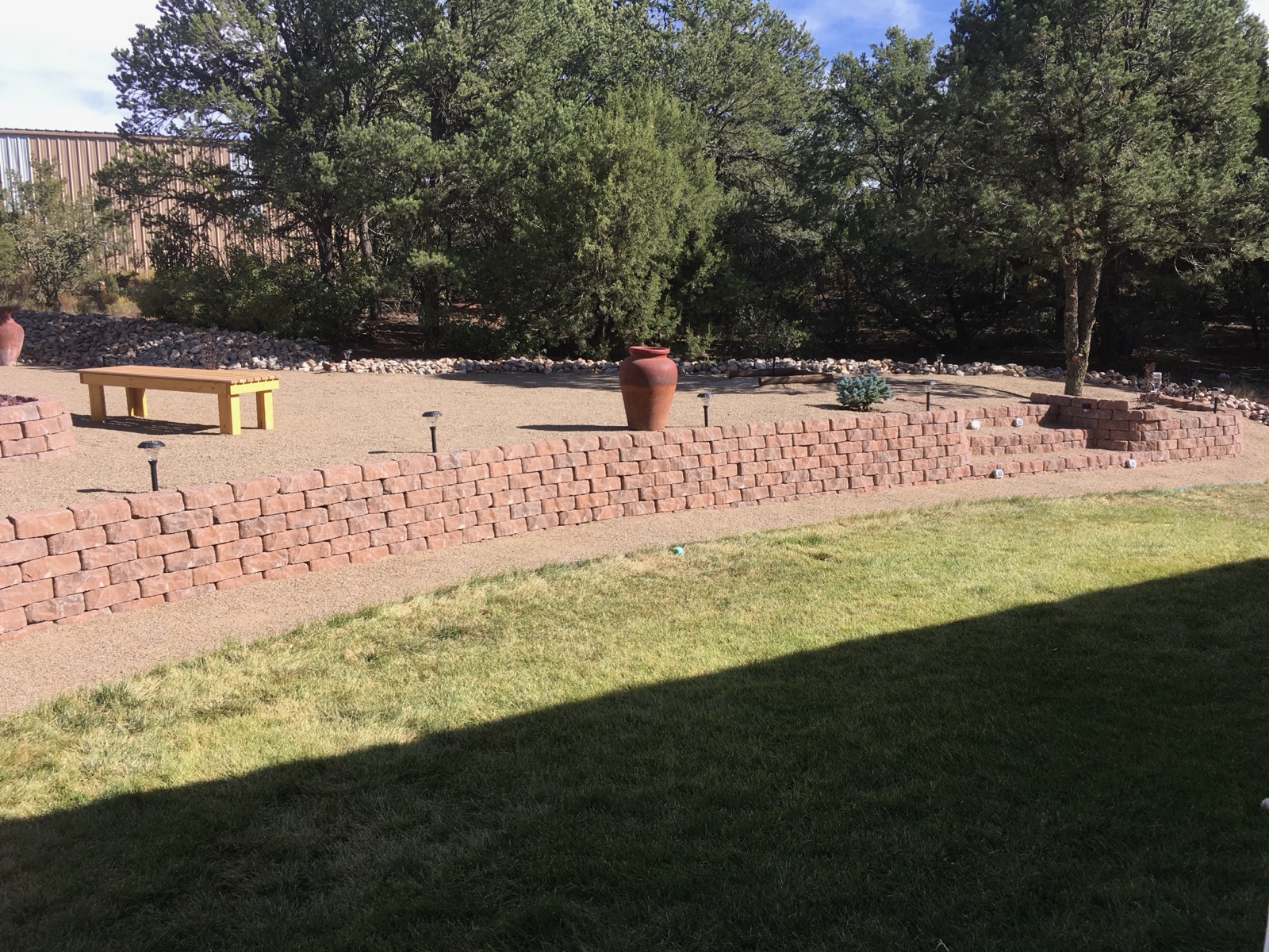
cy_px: 476
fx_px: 1063
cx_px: 634
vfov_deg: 48.2
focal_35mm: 29
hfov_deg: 61.7
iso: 25
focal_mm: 4.15
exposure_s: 1/705
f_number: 2.2
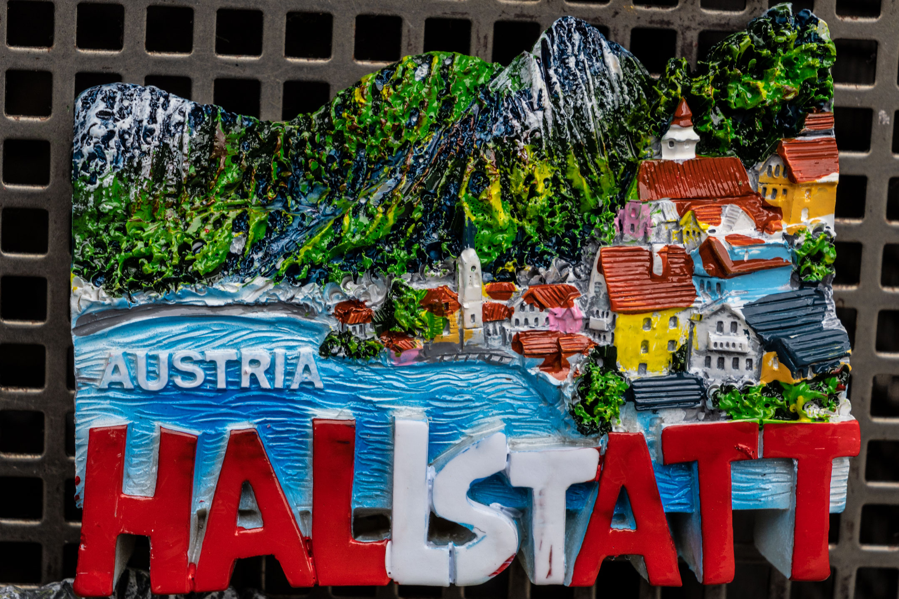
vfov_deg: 18.2
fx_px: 1873
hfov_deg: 27.0
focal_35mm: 75
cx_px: 450
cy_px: 300
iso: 200
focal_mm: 50
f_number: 8
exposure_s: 1/80
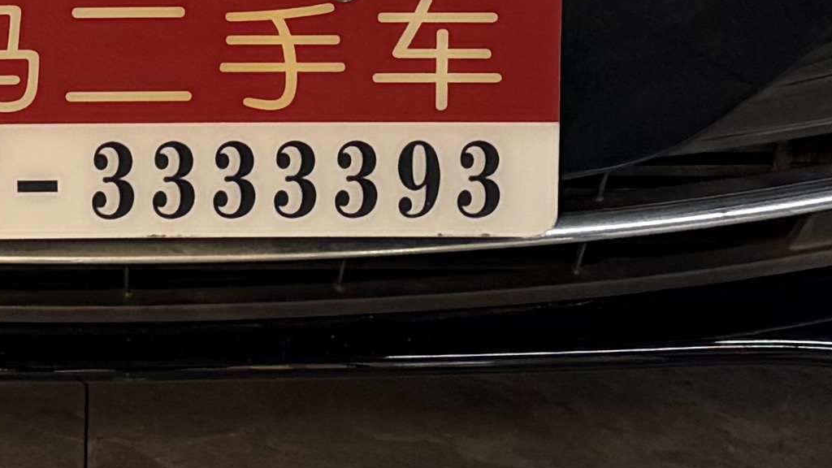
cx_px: -27
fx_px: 3486
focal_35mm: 158
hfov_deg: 13.4
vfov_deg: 7.2
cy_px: -635
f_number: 1.6
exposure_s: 1/50
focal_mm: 5.96
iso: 200
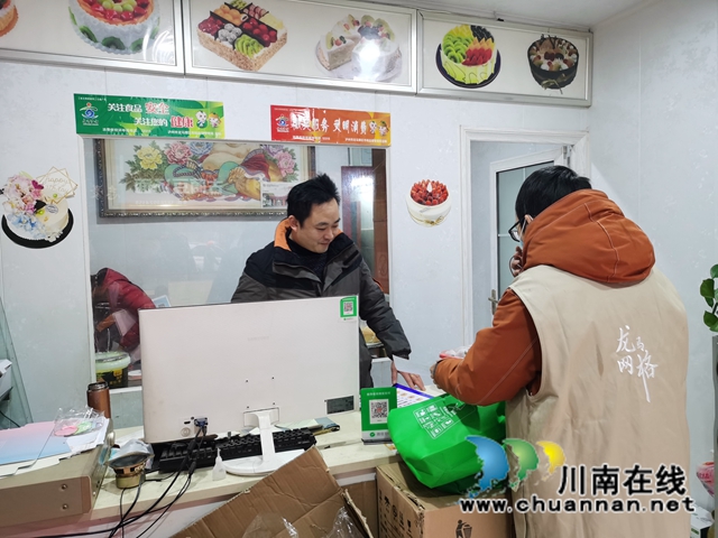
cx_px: 359
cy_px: 269
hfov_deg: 65.3
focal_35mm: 27
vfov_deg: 51.4
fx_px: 560
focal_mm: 5.58
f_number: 1.8
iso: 200
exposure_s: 1/50
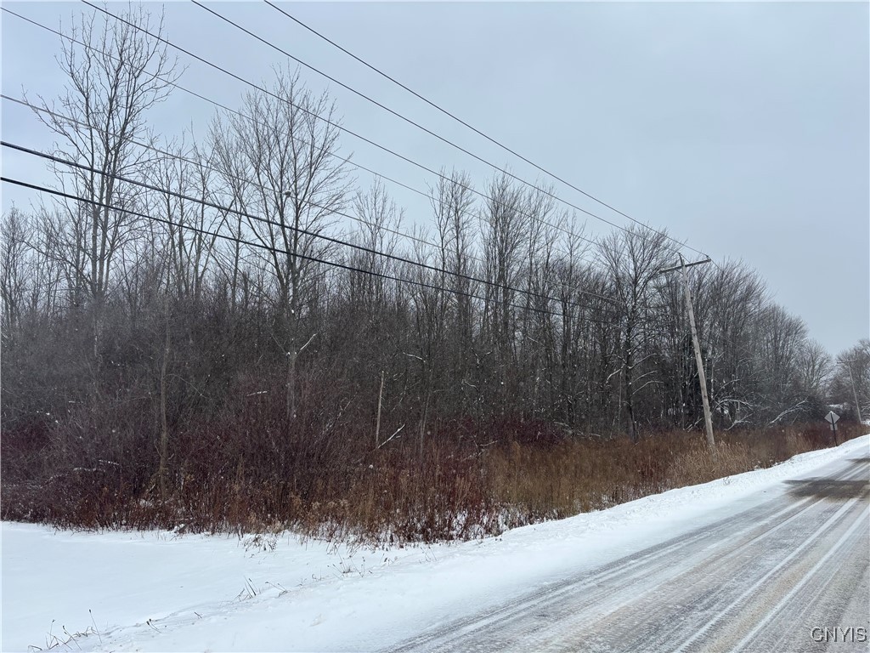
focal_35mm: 26
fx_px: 653
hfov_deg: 67.3
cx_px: 435
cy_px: 326
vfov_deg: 53.1
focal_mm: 5.96
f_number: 1.6
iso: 50
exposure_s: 1/2151
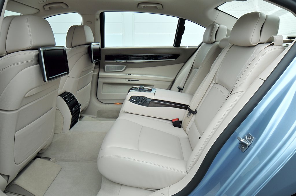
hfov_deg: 70.5
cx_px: 148
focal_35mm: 26
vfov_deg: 50.3
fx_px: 209
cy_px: 98
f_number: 11
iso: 200
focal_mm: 17
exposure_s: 1/30
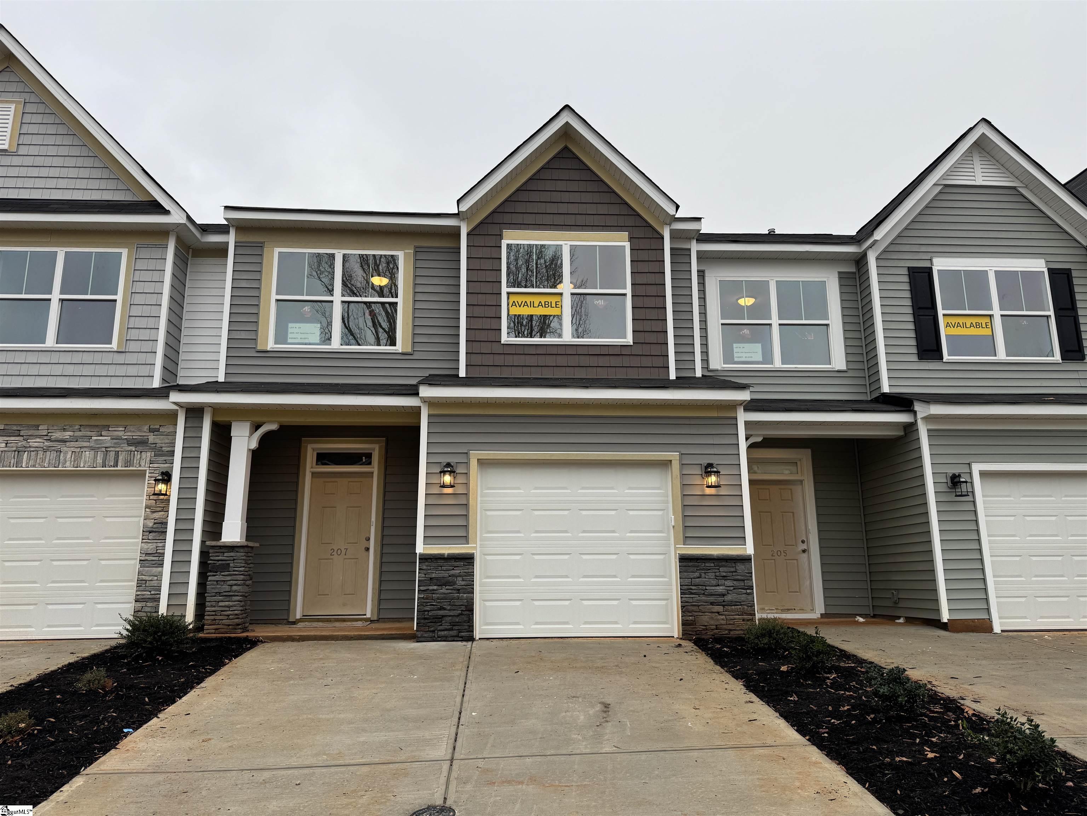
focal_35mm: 24
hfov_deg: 71.6
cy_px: 408
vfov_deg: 56.8
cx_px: 544
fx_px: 754
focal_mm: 6.76
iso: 80
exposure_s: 1/651
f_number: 1.78
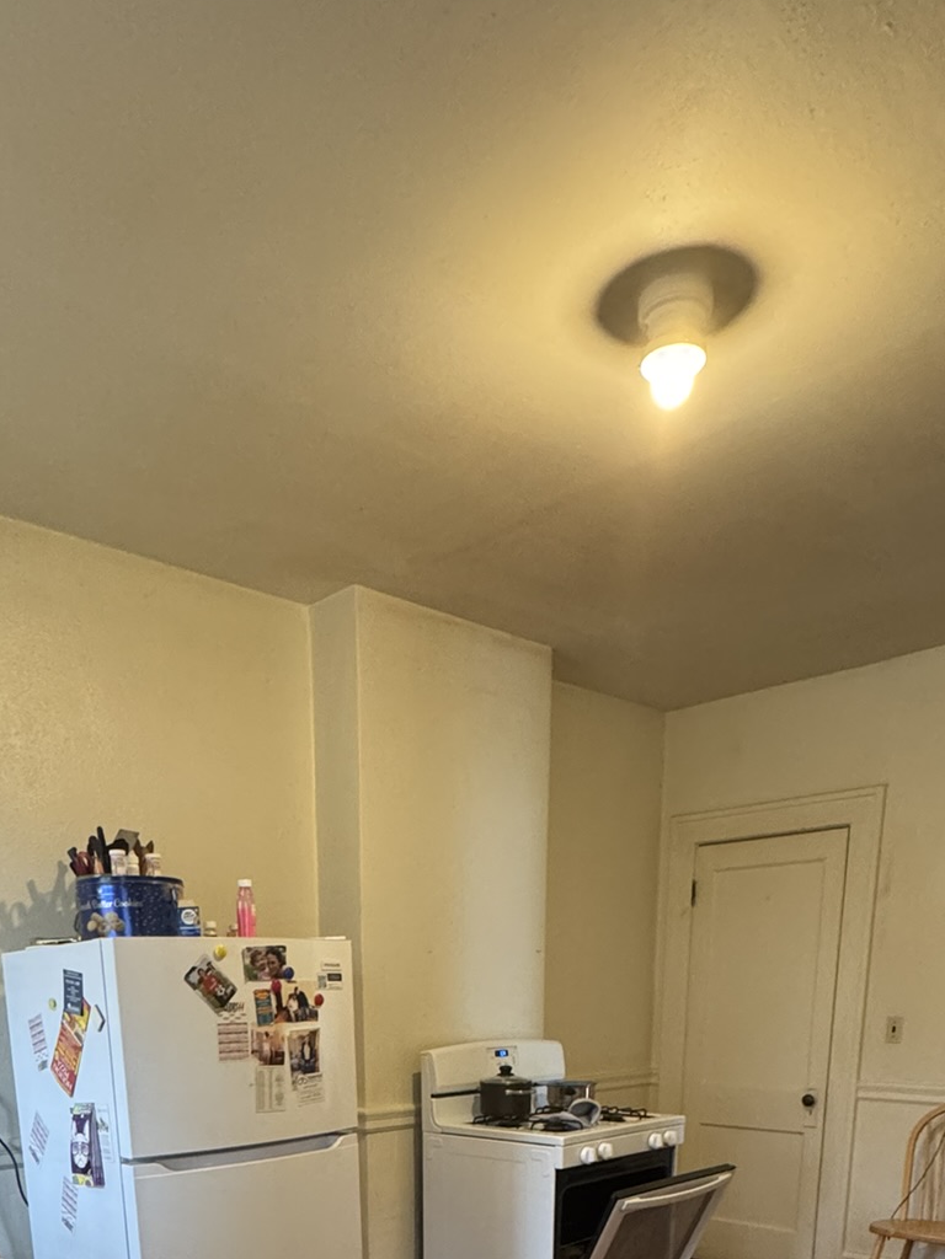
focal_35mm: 28
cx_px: 374
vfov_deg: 52.3
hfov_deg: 49.4
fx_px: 1019
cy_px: 1221
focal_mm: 2.22
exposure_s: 1/60
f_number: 2.2
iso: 640
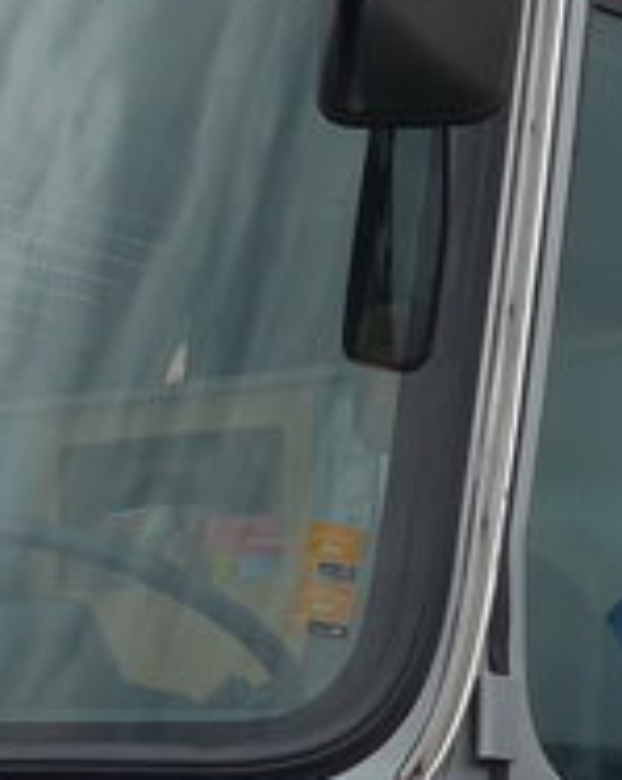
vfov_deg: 10.6
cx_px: 413
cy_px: 680
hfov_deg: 8.5
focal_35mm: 182
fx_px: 4198
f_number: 2.8
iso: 80
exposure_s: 1/500
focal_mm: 6
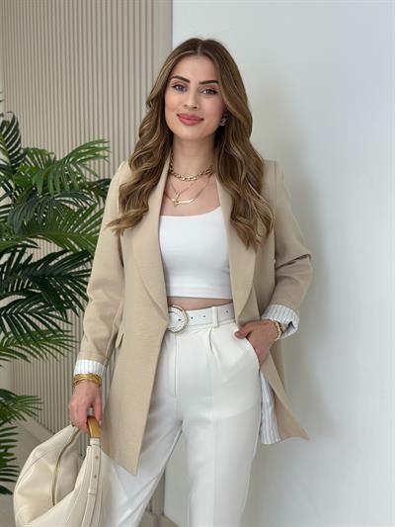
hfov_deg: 30.3
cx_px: 198
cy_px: 264
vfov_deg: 39.6
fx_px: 730
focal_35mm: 48
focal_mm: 6.86
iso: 80
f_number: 1.78
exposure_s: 1/287
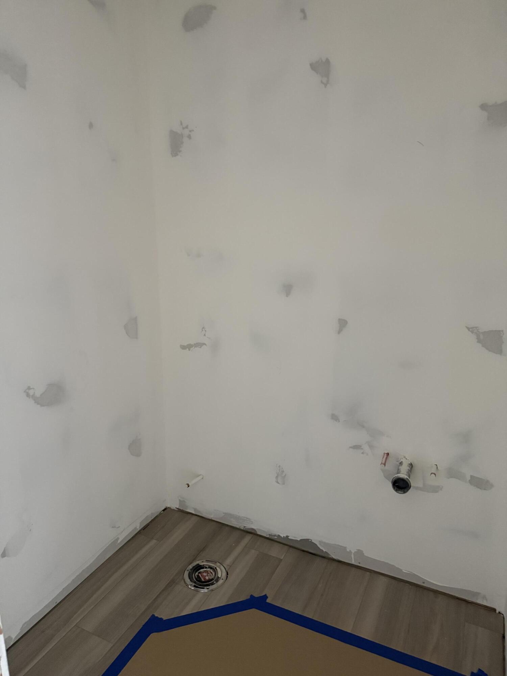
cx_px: 254
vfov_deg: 71.6
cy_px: 338
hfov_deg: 56.8
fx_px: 469
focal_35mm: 24
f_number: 1.78
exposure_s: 1/49
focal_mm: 6.76
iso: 800
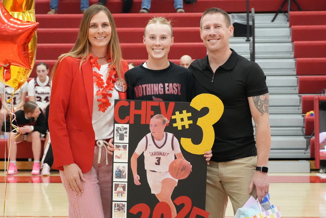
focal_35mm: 130
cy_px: 96
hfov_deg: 15.8
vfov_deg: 10.6
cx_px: 133
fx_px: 1177
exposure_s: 1/320
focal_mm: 60
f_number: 5.6
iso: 6400
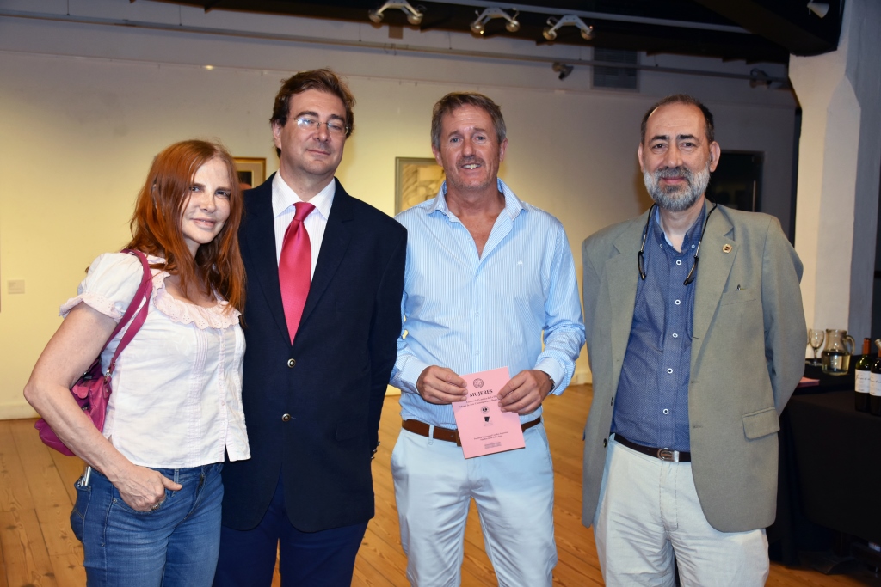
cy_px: 294
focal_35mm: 40
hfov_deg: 47.9
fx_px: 991
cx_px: 440
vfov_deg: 33.0
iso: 720
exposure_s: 1/60
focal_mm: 27
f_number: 4
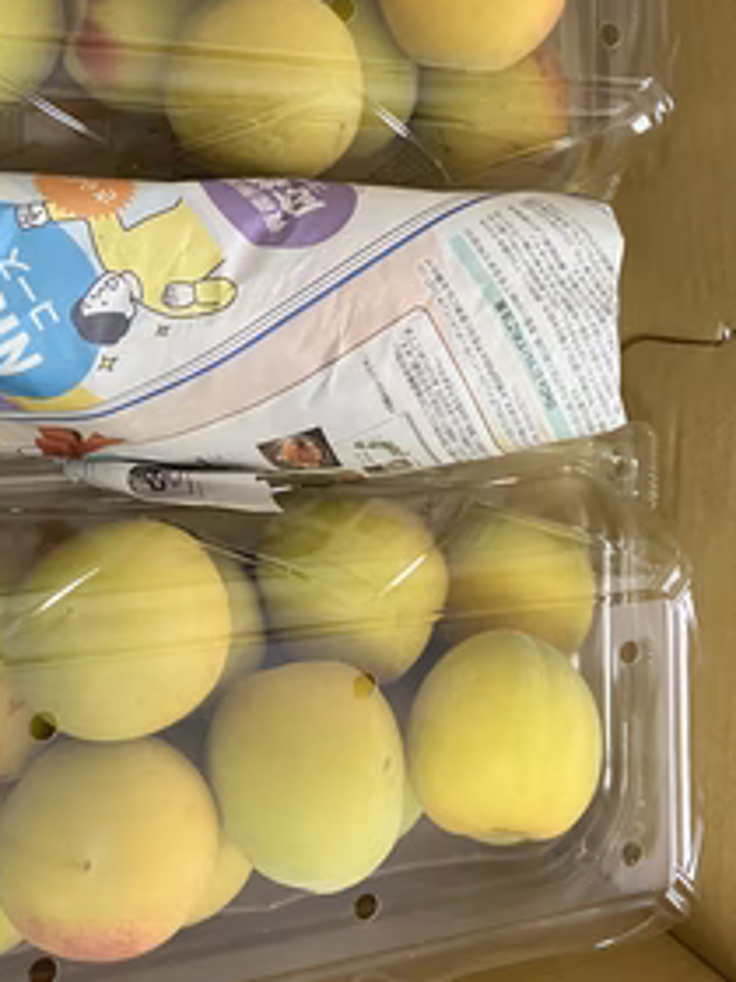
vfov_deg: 45.8
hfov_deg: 35.9
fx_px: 1134
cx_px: 305
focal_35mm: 40
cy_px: 298
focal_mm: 3.99
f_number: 1.8
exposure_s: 1/50
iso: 200
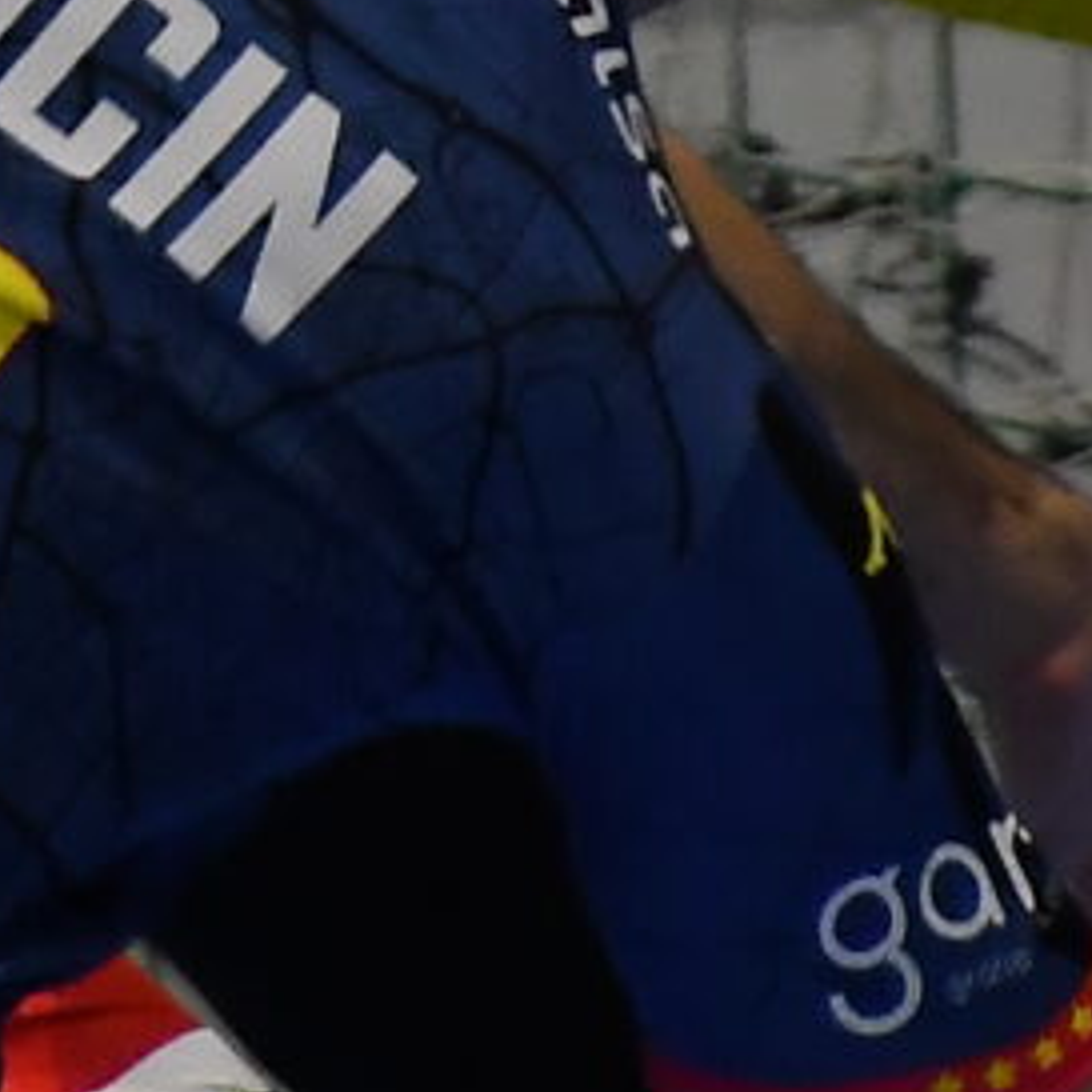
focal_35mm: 2753
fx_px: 98256
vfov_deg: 0.6
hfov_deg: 0.6
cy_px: -522
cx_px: -564
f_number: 6.3
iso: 2500
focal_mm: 230
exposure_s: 1/400
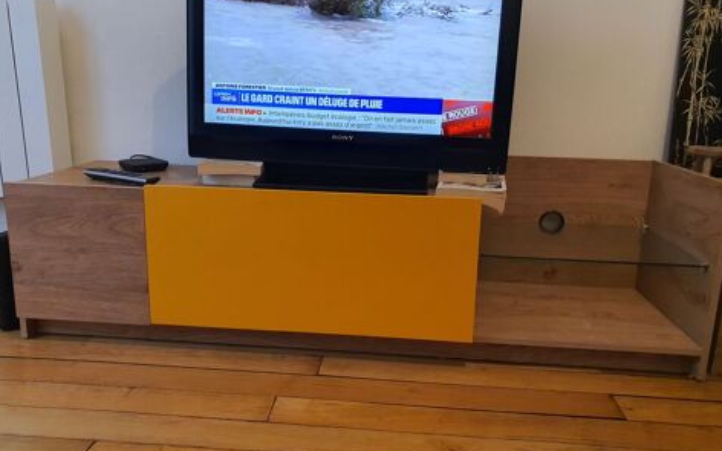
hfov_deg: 66.5
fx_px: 551
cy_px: 209
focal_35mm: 28
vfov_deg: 44.5
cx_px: 363
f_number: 2.4
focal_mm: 4.3
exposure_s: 1/50
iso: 320
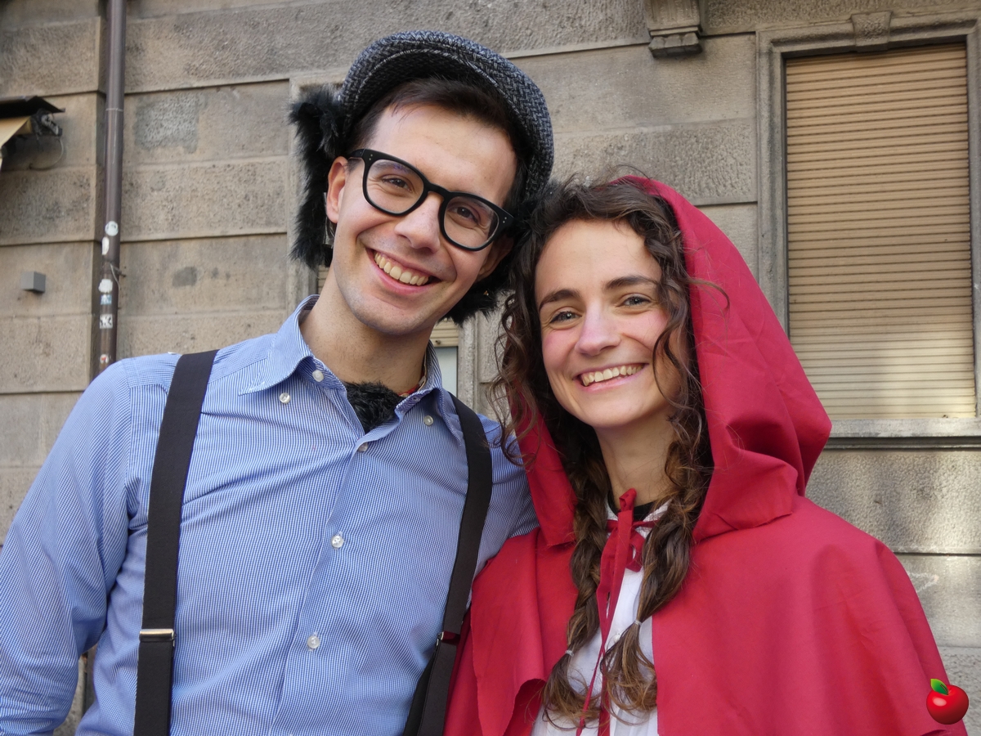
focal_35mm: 48
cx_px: 490
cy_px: 368
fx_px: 1360
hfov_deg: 39.7
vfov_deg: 30.3
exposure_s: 1/80
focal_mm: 8.6
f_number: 3.8
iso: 125
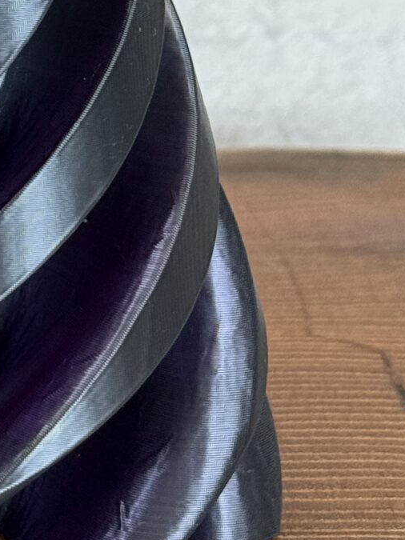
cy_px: 43
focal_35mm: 182
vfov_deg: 10.8
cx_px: -278
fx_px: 2840
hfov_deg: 7.9
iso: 250
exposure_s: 1/60
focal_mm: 6.76
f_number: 1.78
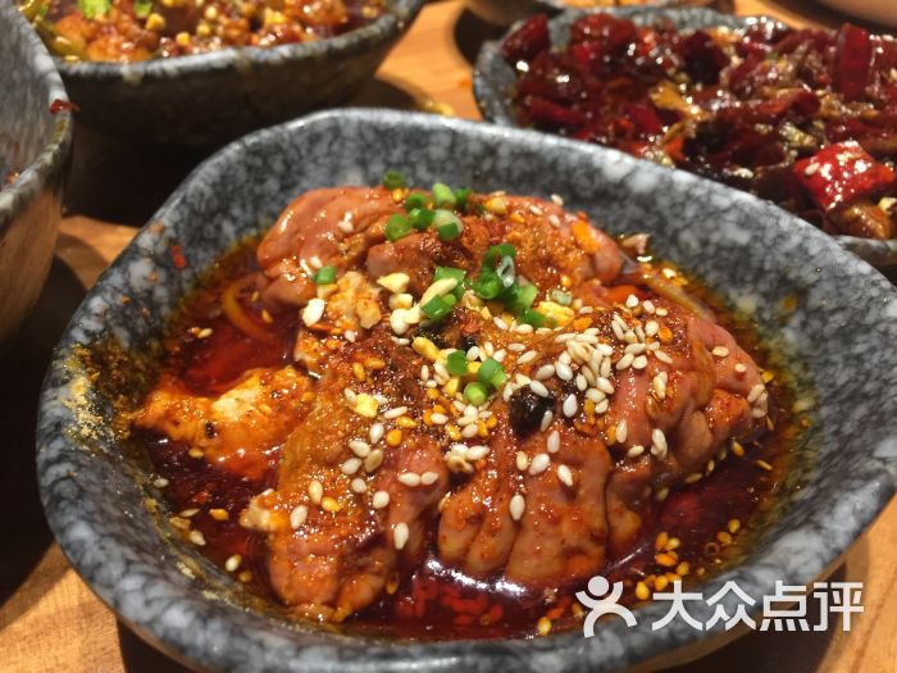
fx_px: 751
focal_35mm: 29
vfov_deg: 48.2
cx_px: 448
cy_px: 336
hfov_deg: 61.7
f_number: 2.2
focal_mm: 4.15
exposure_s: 1/17
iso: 125
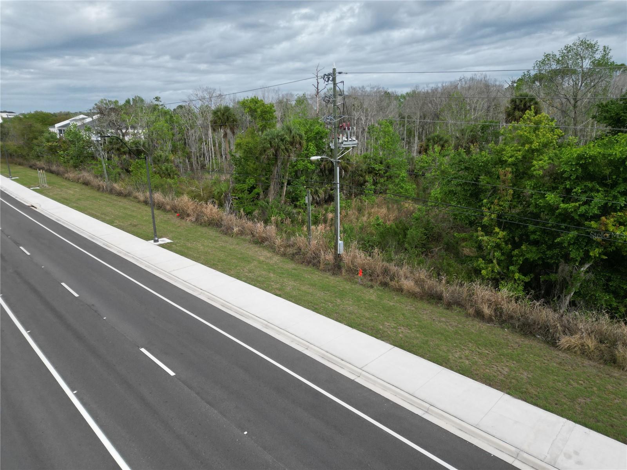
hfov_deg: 71.6
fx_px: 435
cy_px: 235
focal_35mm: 24
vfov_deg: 56.8
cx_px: 314
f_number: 1.7
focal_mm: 6.72
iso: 150
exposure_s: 1/2500
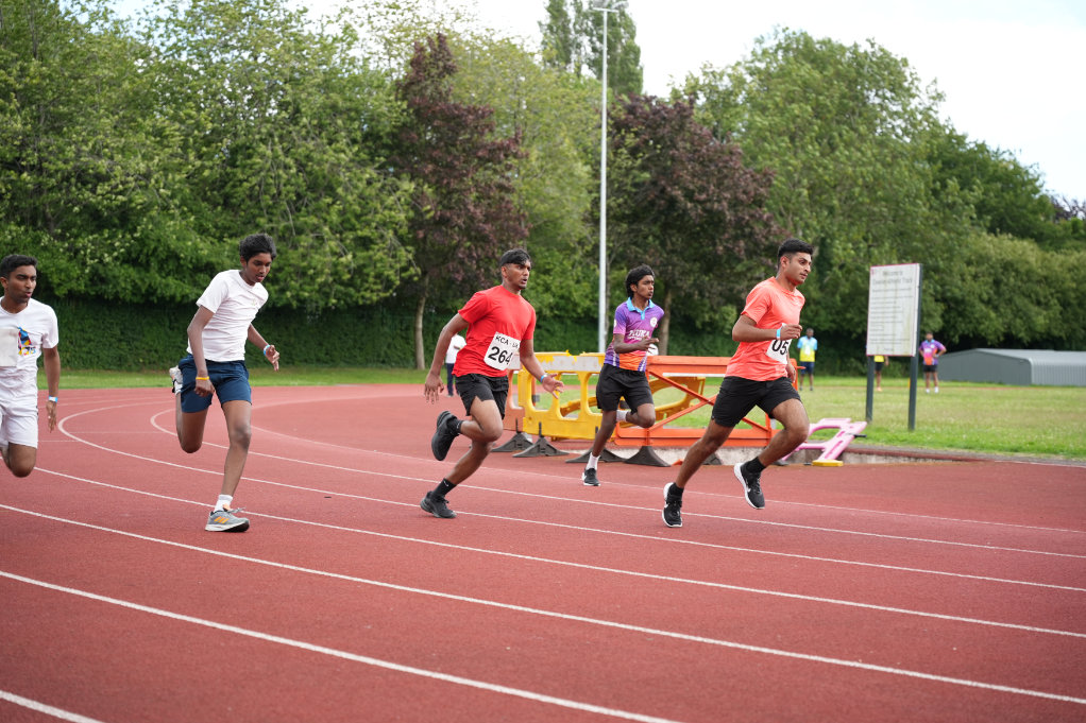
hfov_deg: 32.9
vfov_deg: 22.3
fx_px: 1840
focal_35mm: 61
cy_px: 362
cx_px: 543
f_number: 2.8
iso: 250
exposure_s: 1/800
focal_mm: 62.3
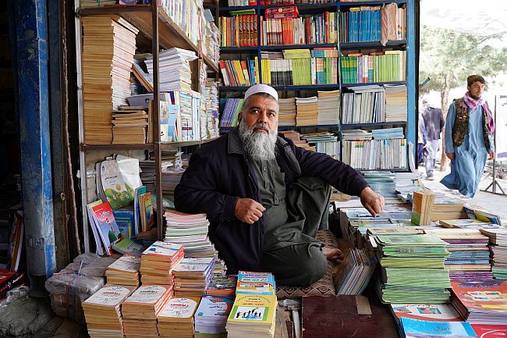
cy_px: 169
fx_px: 394
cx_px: 254
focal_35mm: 28
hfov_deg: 65.5
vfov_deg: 46.4
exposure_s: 1/160
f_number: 5
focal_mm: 28
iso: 800
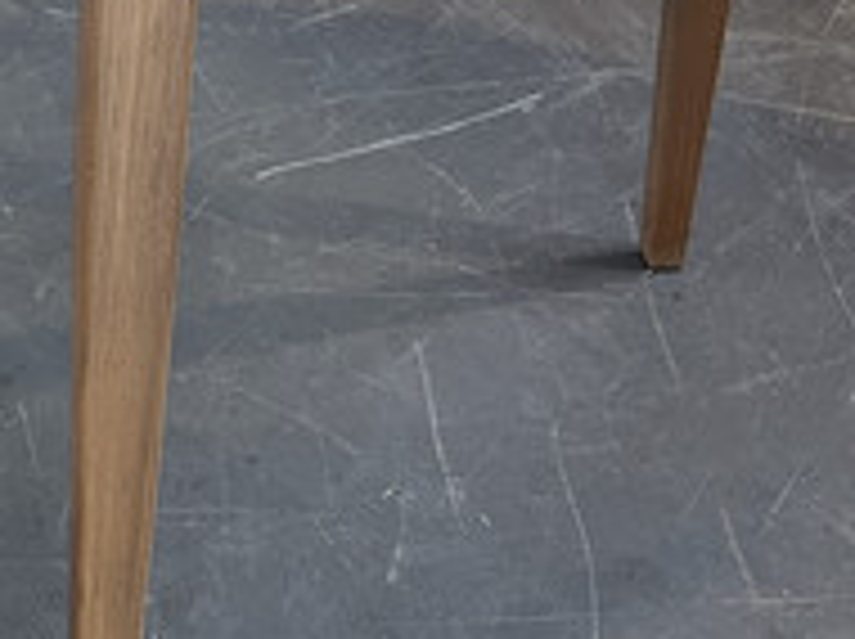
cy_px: -29
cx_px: 90
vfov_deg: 16.9
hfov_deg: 22.5
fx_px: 2097
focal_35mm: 85
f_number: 1.5
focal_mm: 5.7
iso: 160
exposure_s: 1/50
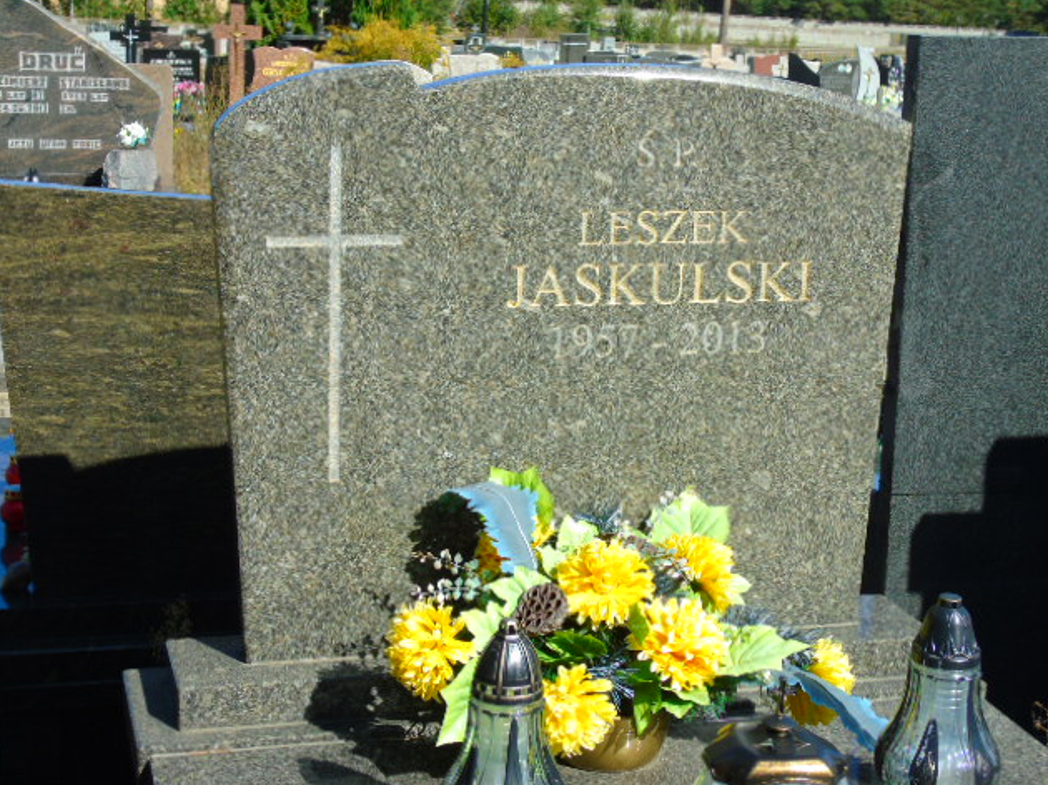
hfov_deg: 30.7
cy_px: 389
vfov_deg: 23.3
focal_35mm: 63
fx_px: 1907
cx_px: 529
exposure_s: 1/400
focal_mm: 11
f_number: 4.5
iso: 80
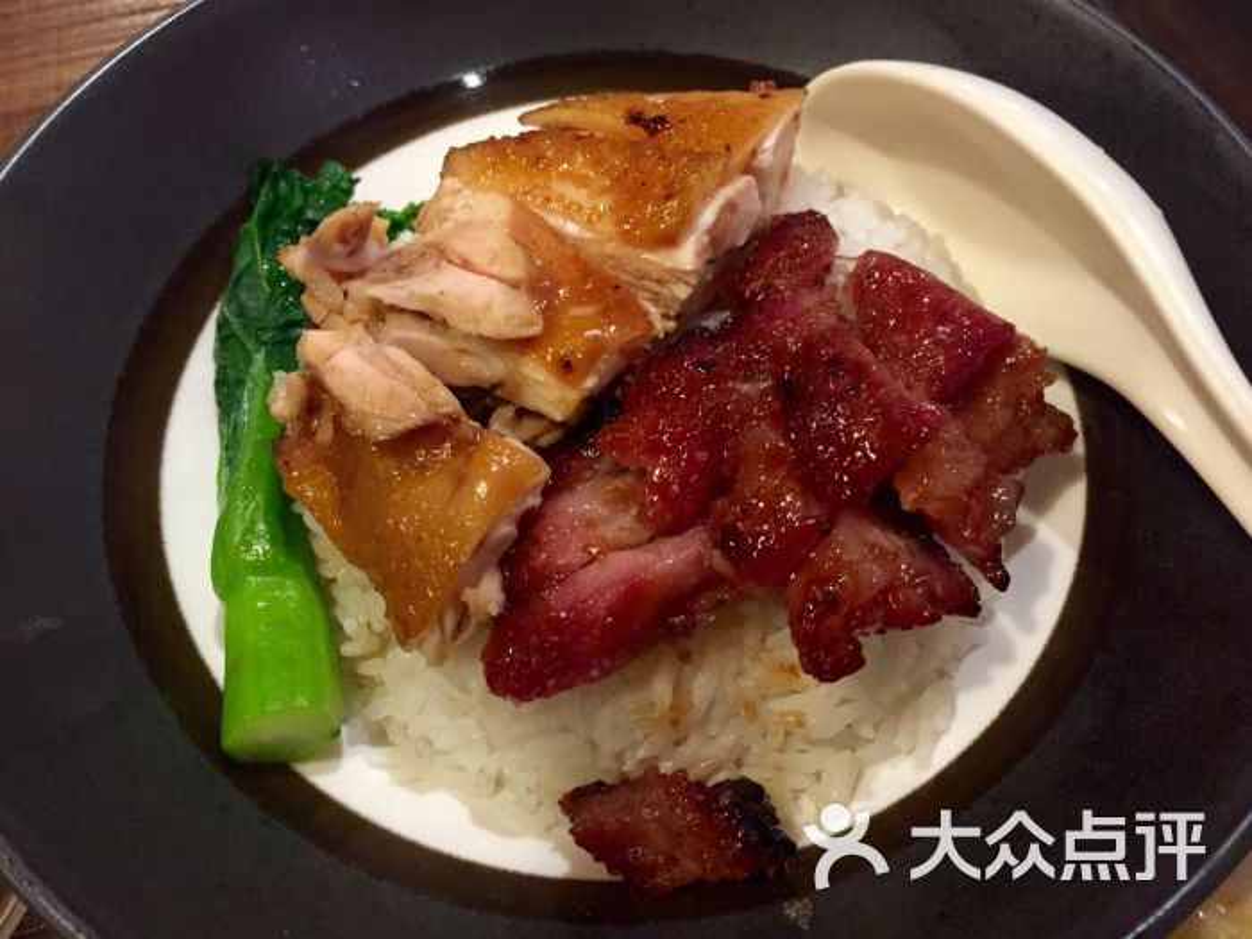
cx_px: 626
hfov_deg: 61.7
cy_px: 470
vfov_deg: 48.2
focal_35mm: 29
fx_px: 1049
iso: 250
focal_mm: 4.15
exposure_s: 1/15
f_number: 2.2
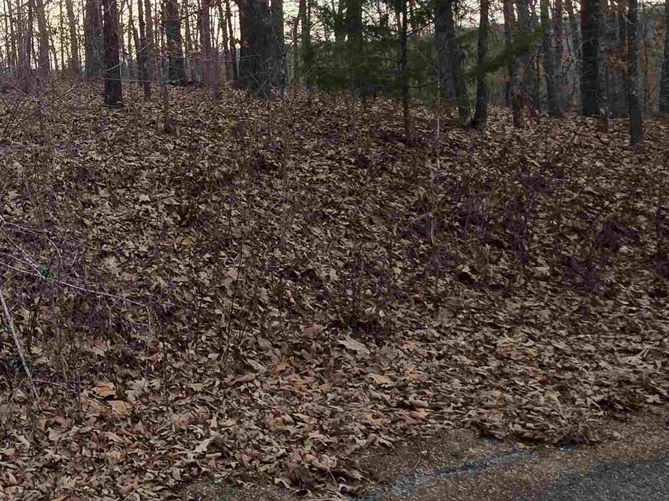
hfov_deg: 45.7
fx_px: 618
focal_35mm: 32
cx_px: -30
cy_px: 75
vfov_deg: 41.5
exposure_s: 1/403
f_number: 1.9
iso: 40
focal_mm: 2.2
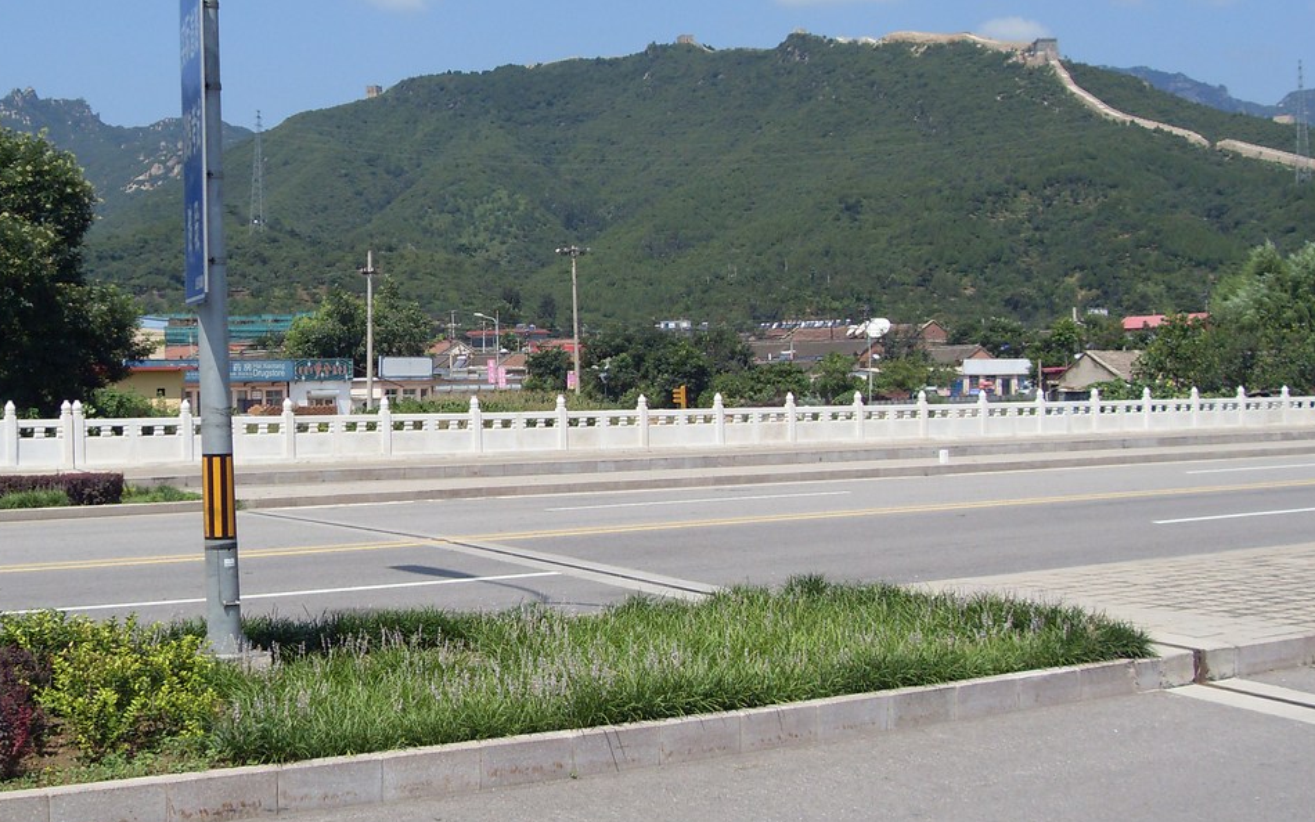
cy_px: 397
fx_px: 1792
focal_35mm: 50
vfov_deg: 25.8
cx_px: 622
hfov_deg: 40.3
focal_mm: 6.3
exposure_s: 1/350
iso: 80
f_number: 7
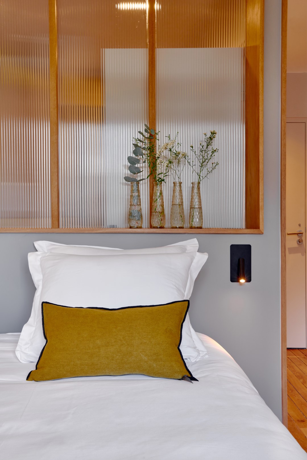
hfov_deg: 35.1
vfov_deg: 50.7
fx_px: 486
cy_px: 230
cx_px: 154
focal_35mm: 38
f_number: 14
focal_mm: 38
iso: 200
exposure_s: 1/3
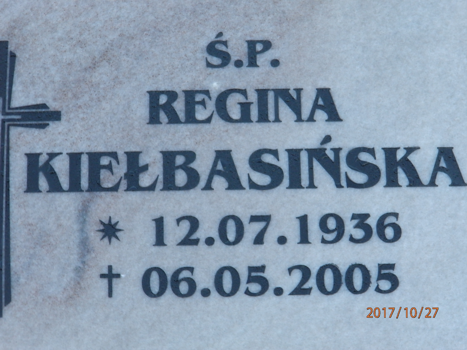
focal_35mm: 180
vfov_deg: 8.2
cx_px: 234
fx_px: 2428
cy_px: 175
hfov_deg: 11.0
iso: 200
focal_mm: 32.1
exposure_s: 1/15
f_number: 5.1
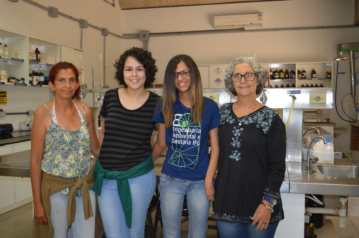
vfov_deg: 35.4
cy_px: 119
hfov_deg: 51.3
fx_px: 374
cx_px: 180
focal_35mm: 38
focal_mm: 25
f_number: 4
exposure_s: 1/60
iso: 560
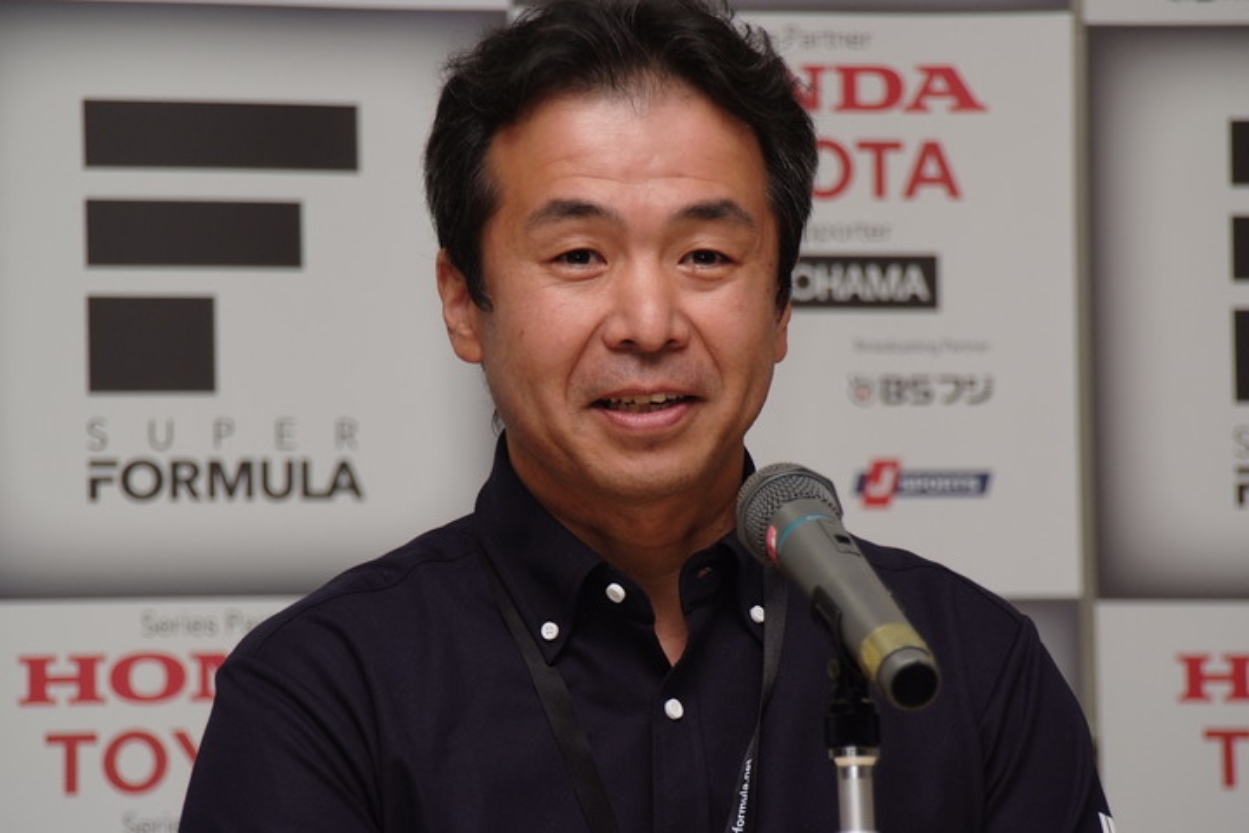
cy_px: 416
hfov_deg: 9.1
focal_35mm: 225
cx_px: 624
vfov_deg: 6.1
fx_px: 7806
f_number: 5.6
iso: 400
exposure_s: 1/125
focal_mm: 150
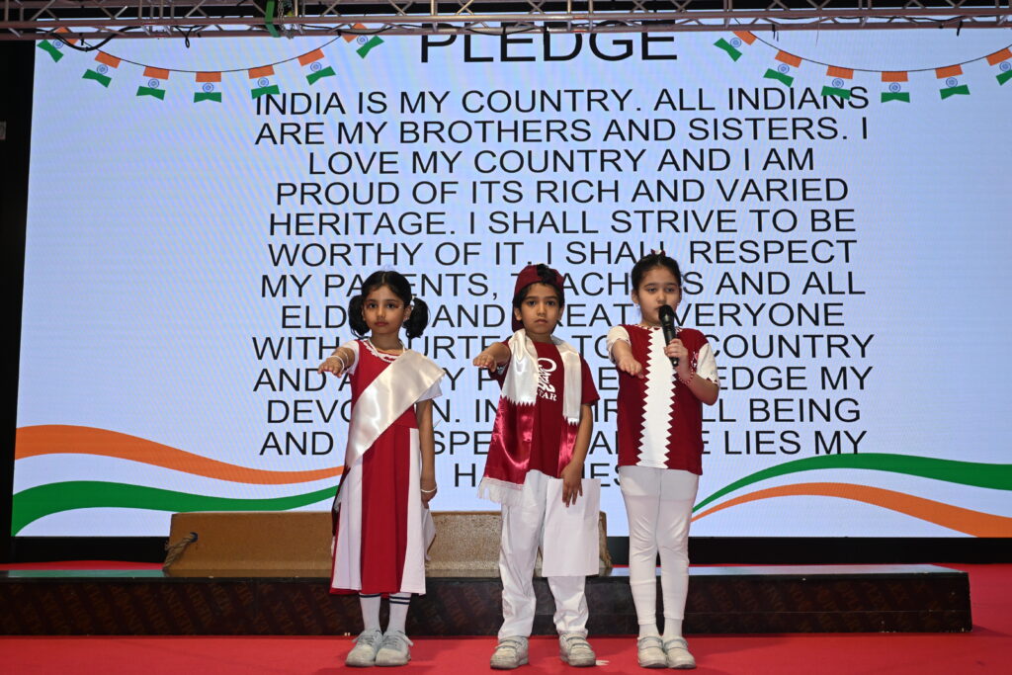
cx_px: 506
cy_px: 338
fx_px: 1181
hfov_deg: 46.4
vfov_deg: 31.9
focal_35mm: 42
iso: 640
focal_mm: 28
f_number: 4.5
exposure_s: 1/100
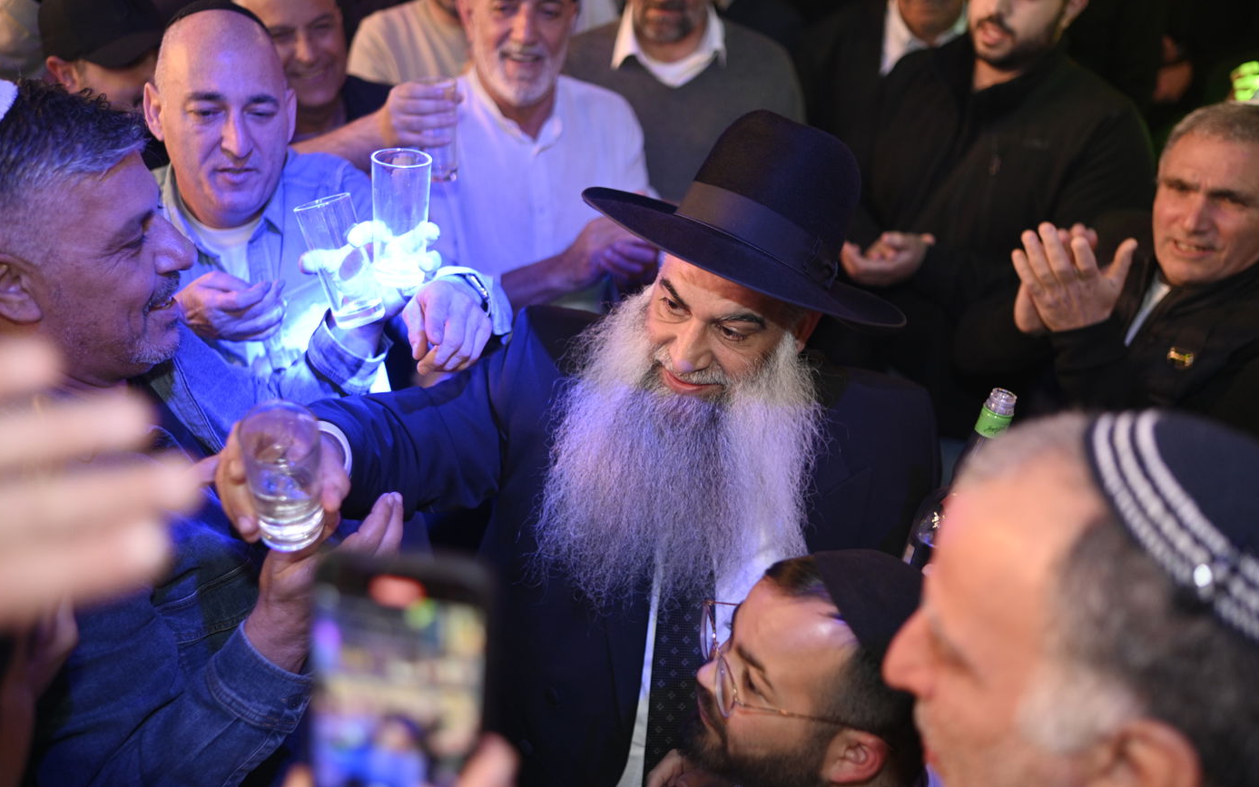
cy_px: 393
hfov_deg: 54.0
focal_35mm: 36
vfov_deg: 35.3
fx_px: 1235
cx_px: 625
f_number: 1.8
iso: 800
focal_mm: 35
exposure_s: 1/200
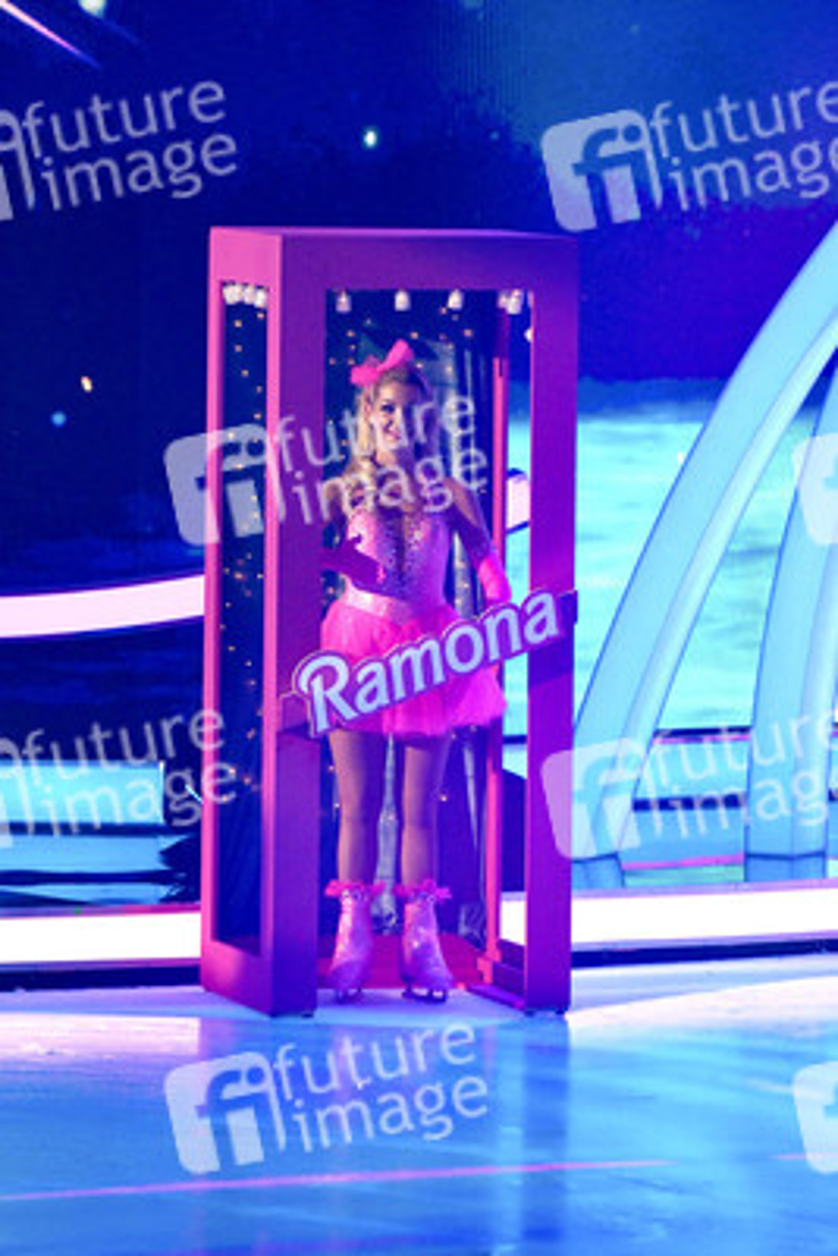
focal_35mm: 300
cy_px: 628
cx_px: 419
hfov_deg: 4.6
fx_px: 10465
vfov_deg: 6.9
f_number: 3.5
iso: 5000
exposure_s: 1/320
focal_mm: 200
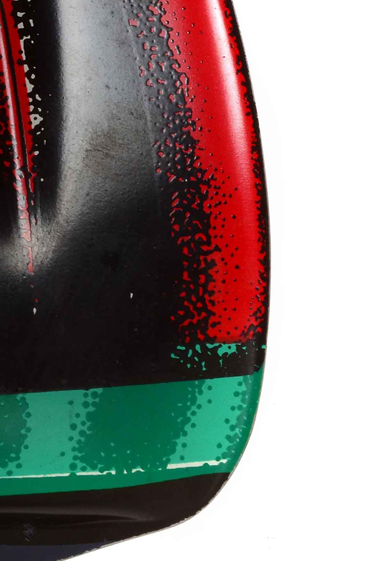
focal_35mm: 482
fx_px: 7506
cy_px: 126
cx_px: -427
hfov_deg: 2.8
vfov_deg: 4.3
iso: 200
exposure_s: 1/160
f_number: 20
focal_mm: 105
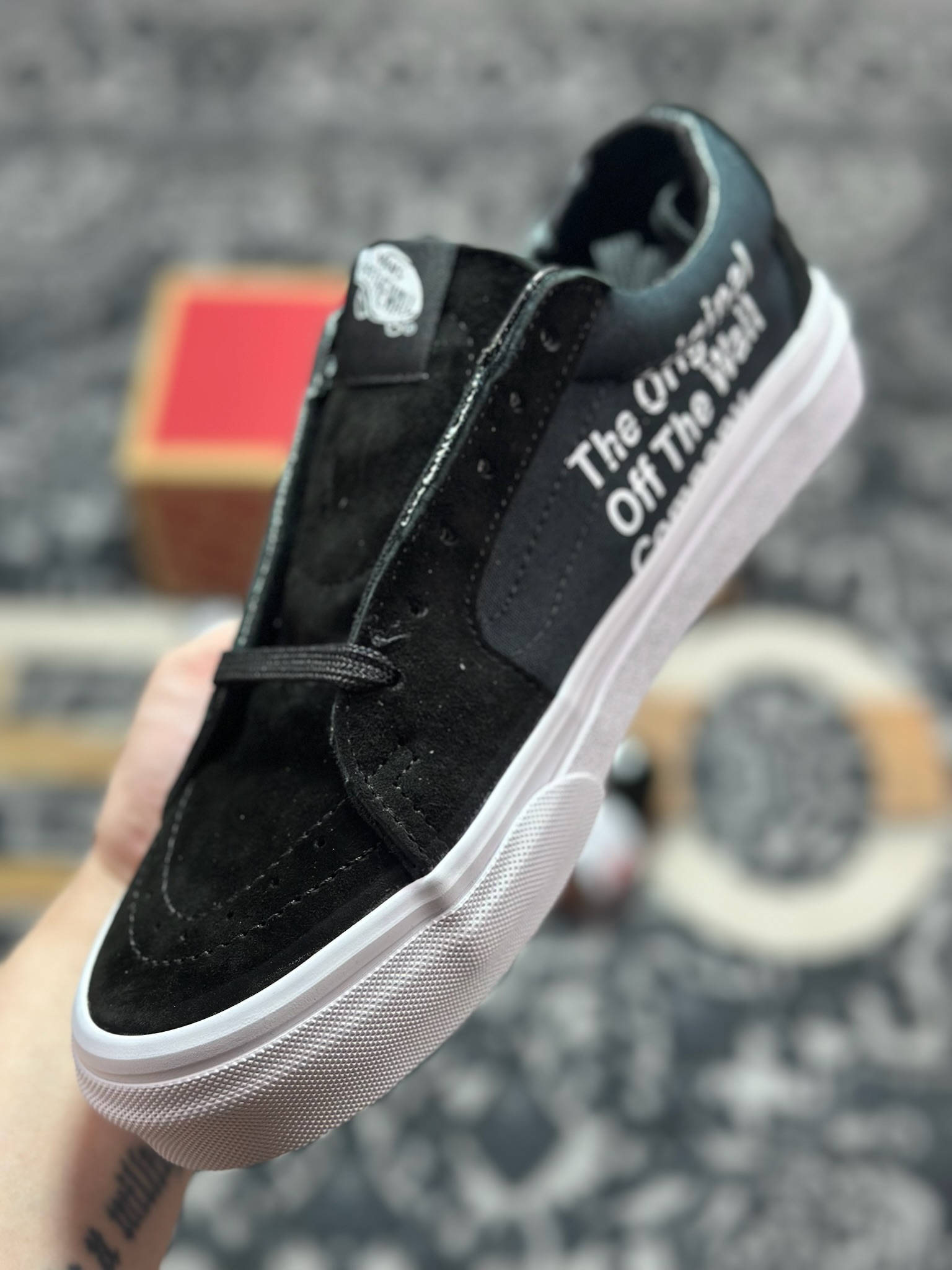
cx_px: 476
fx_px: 1760
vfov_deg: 39.7
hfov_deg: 30.3
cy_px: 635
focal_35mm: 48
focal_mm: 6.86
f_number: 1.78
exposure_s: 1/254
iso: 80
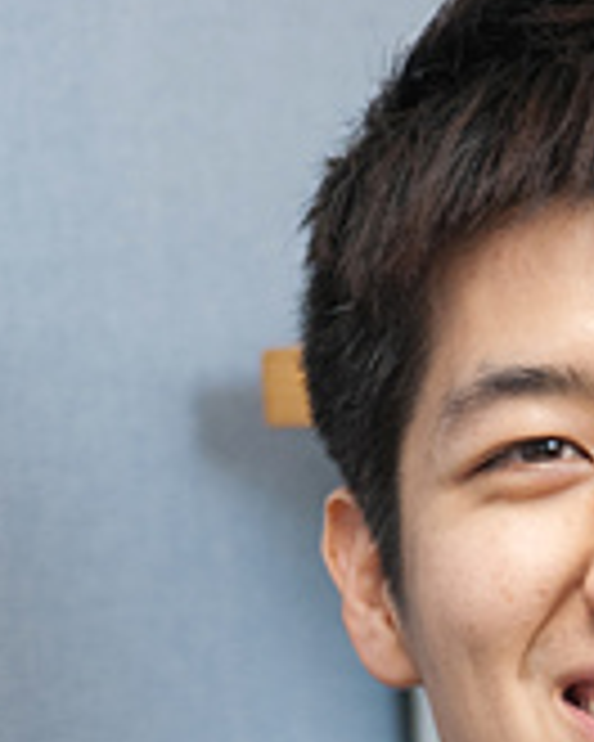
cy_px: 1120
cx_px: 549
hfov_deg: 6.1
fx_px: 5604
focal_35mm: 255
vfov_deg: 7.4
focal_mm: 50
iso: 250
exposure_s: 1/60
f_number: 3.2
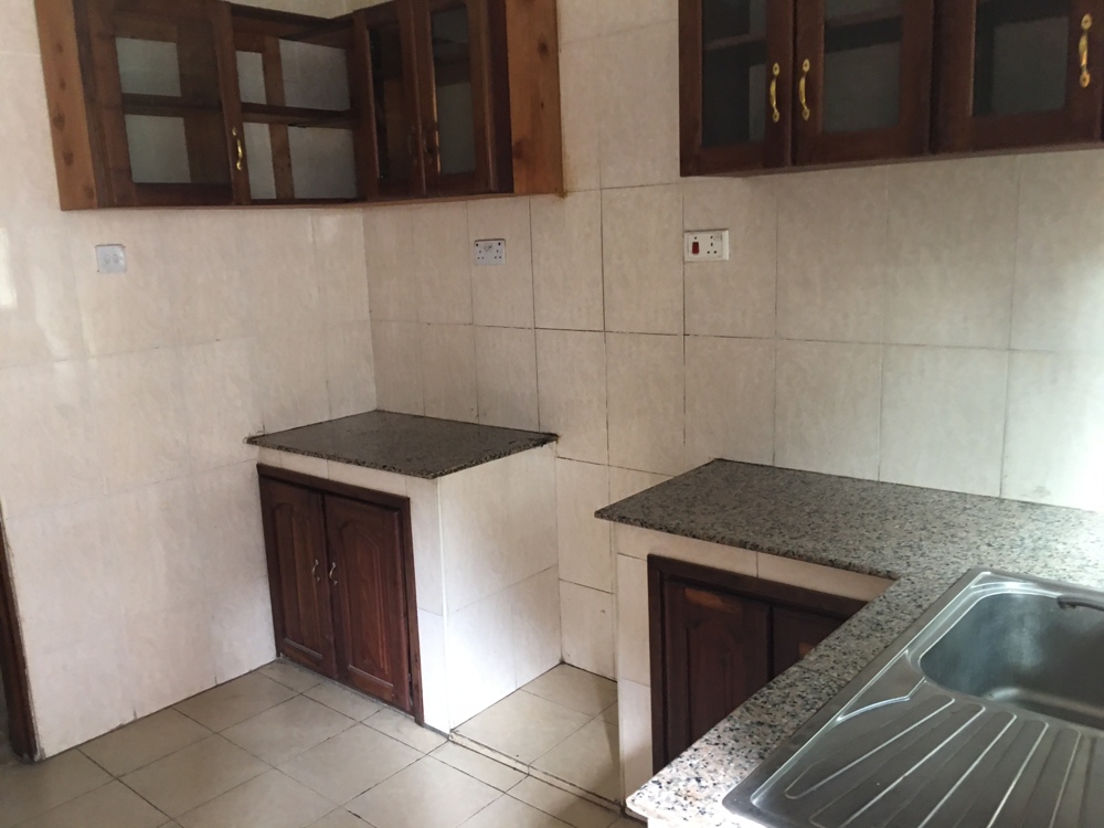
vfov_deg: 48.2
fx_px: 925
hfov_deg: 61.7
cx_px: 552
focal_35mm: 29
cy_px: 414
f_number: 2.2
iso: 80
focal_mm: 4.15
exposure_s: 1/17
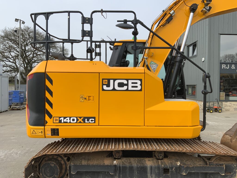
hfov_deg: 61.7
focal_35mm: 29
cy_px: 89
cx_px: 118
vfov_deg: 48.2
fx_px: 199
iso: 16
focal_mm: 3
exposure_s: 1/1377
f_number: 1.8
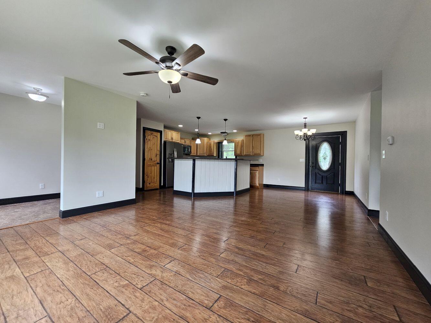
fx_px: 162
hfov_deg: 106.2
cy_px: 162
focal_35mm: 13
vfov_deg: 89.9
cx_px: 216
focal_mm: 2.2
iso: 125
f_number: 2.2
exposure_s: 1/60
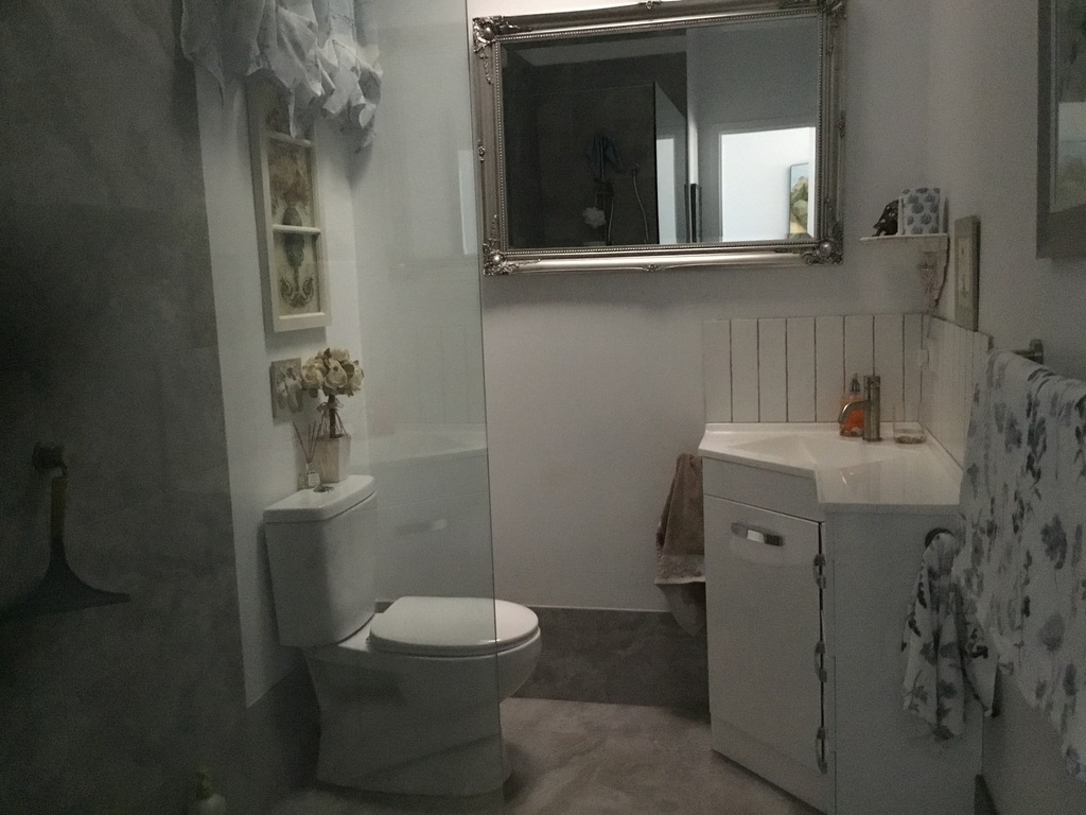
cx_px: 543
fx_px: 973
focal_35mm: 31
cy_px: 408
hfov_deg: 58.4
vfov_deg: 45.4
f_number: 2.4
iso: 800
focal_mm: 3.3
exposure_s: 1/17
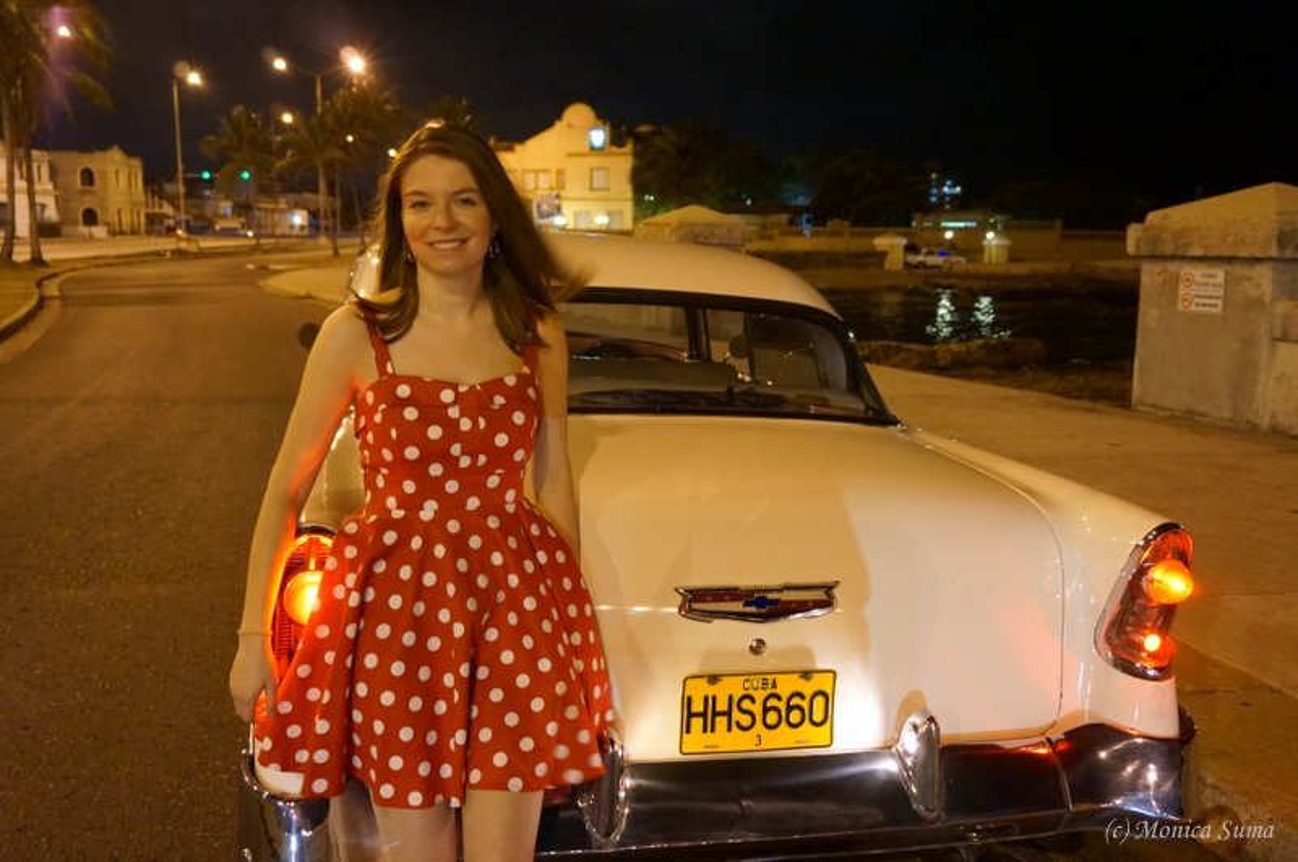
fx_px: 1080
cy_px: 431
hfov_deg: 62.0
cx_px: 649
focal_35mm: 30
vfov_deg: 43.5
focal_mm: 20
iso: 3200
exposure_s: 1/15
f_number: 4
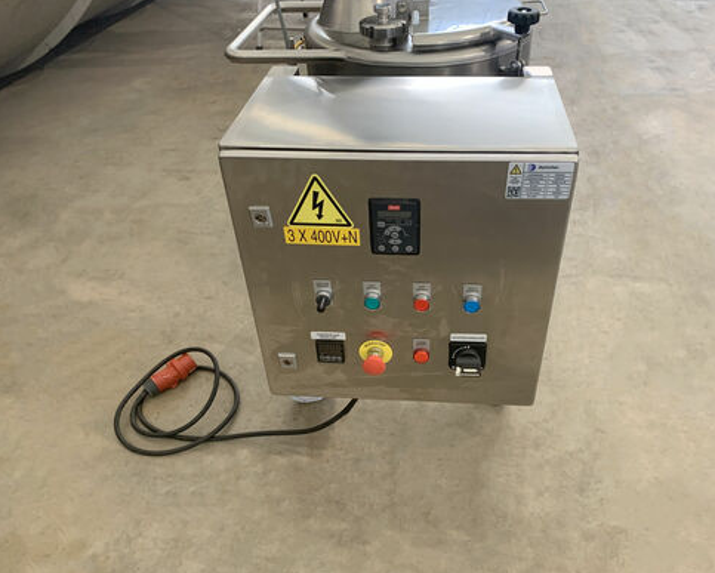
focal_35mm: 28
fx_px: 593
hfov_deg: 62.1
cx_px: 392
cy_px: 293
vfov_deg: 51.6
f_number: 1.8
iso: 200
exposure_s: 1/50
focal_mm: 4.25
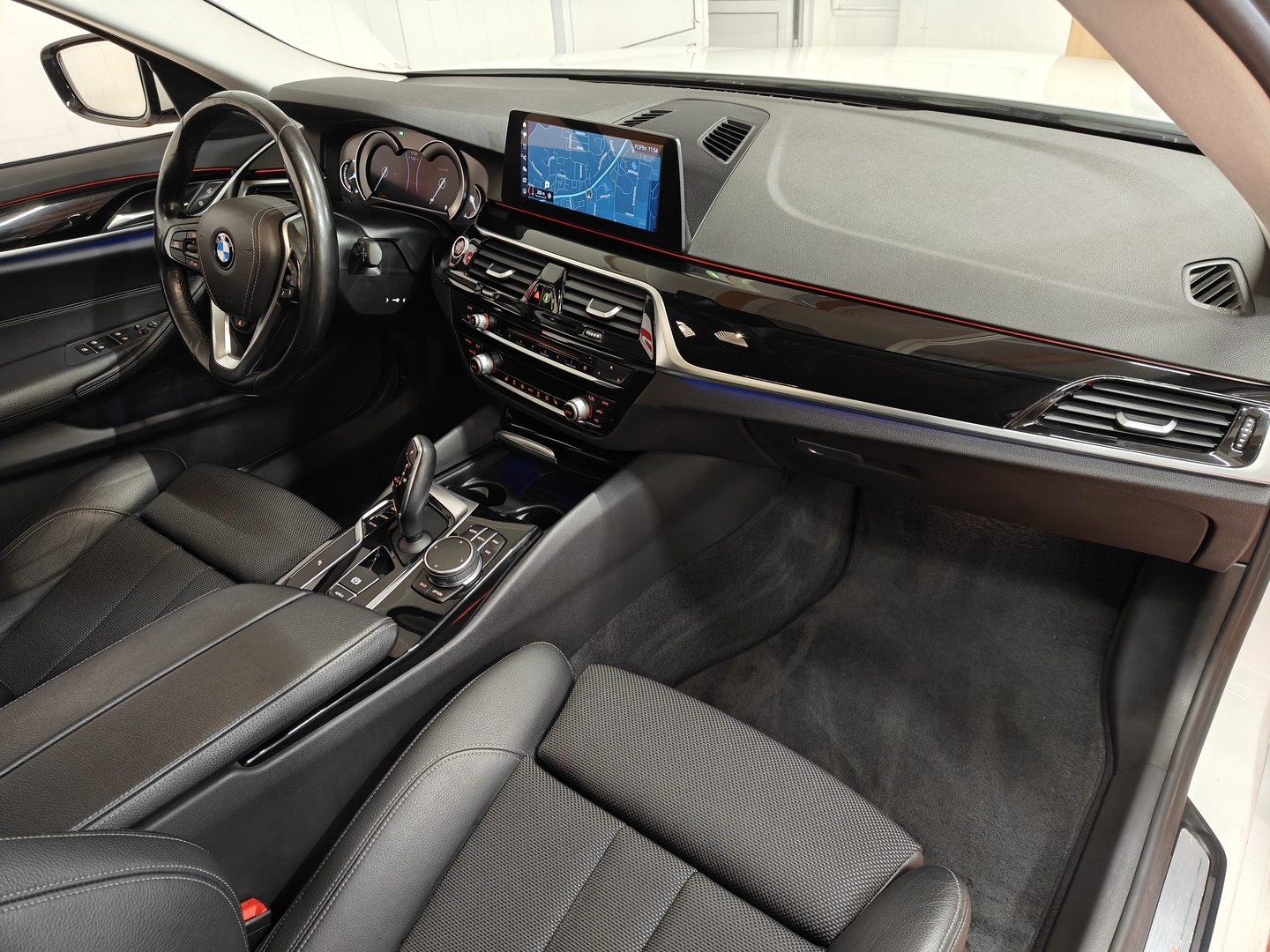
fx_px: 881
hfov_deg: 71.6
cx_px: 635
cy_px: 476
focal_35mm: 24
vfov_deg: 56.8
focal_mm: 5.59
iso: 160
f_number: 1.8
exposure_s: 1/43
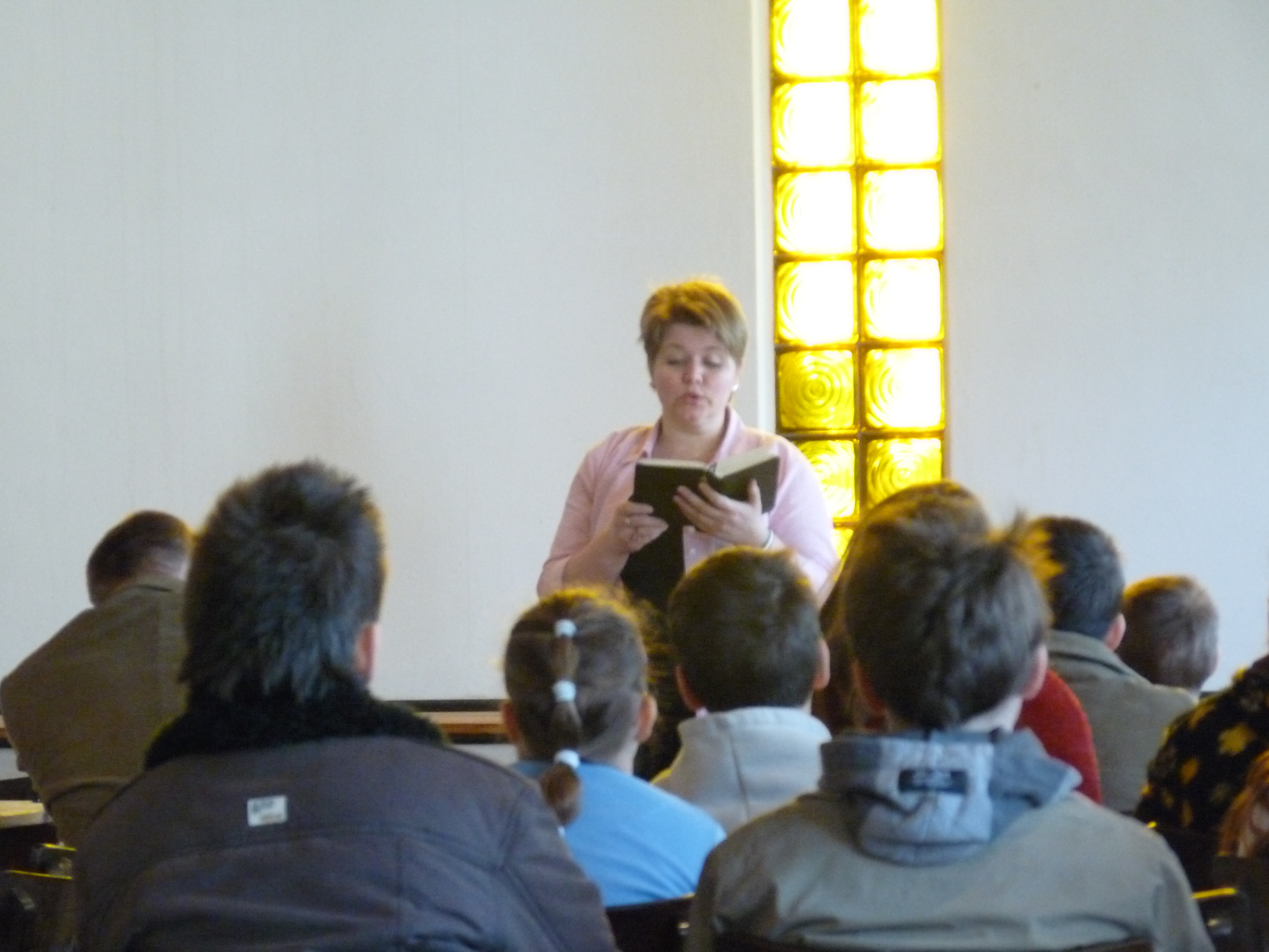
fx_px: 6122
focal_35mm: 167
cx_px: 634
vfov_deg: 8.9
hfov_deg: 11.8
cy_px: 476
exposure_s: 1/30
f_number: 3.7
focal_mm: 29.7
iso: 800
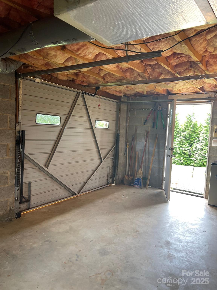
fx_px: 209
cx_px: 108
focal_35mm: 25
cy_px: 145
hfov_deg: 54.9
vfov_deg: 69.4
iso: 64
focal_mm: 5.1
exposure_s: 1/60
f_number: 1.6
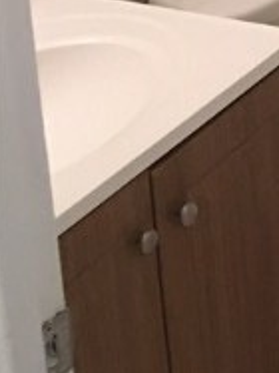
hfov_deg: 11.2
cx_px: 566
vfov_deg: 14.9
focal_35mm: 119
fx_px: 1280
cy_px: -255
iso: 100
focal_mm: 4.15
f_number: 2.2
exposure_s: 1/15
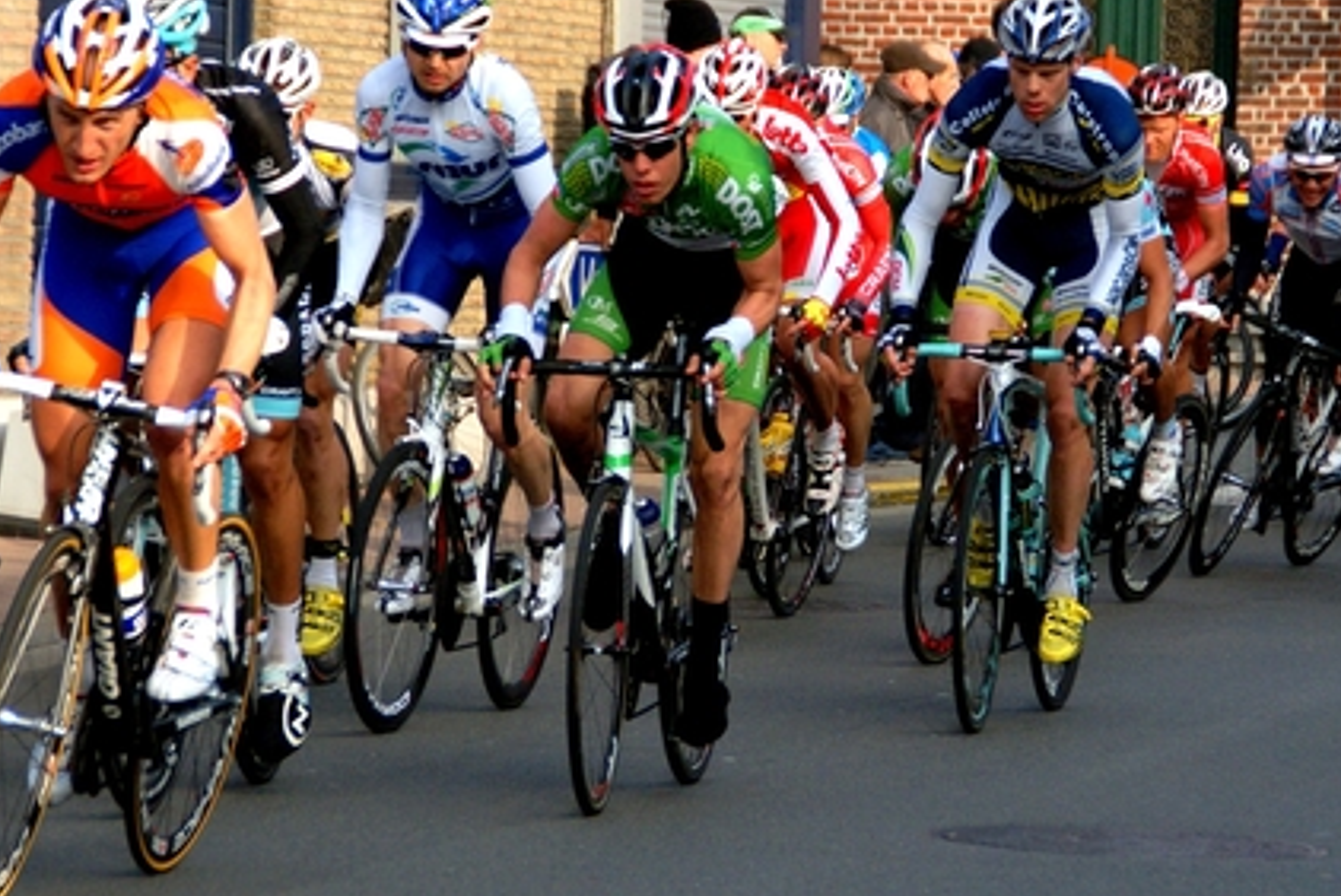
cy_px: 383
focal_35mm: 192
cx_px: 883
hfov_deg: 10.7
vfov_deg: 7.2
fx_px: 7157
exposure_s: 1/1000
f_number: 5.6
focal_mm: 90
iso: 200
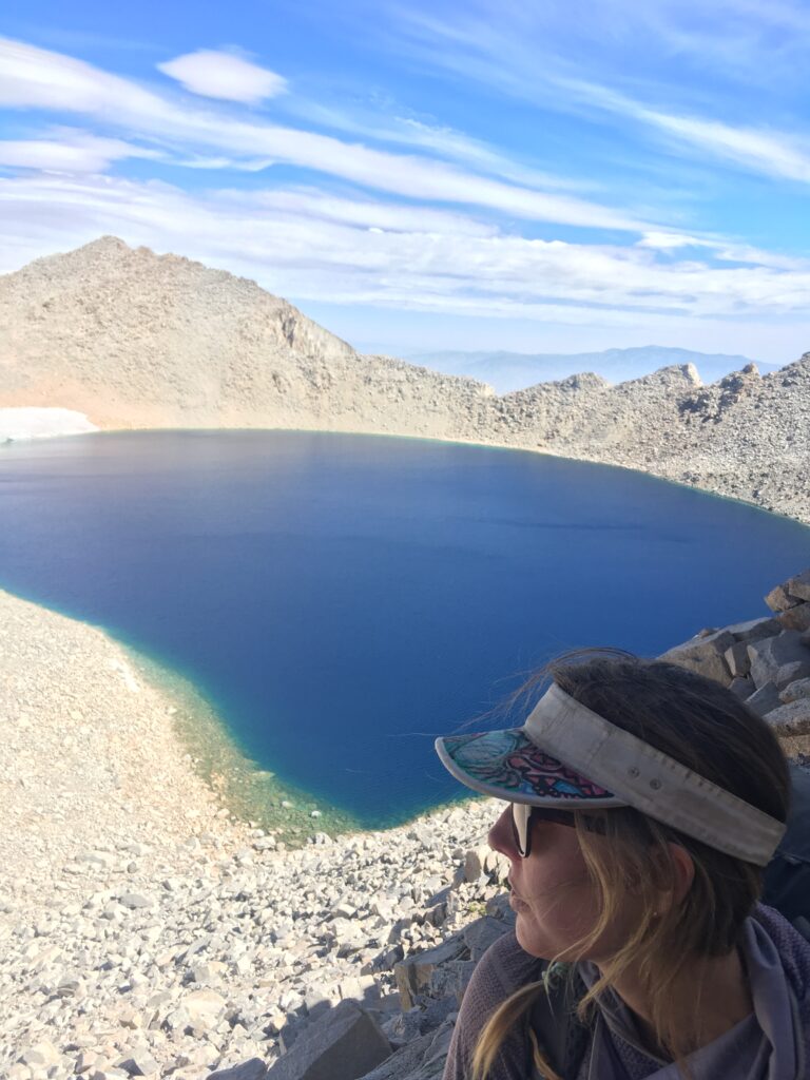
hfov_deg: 48.2
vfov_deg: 61.7
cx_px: 405
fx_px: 905
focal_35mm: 29
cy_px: 540
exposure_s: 1/732
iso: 25
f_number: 2.2
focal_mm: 4.15
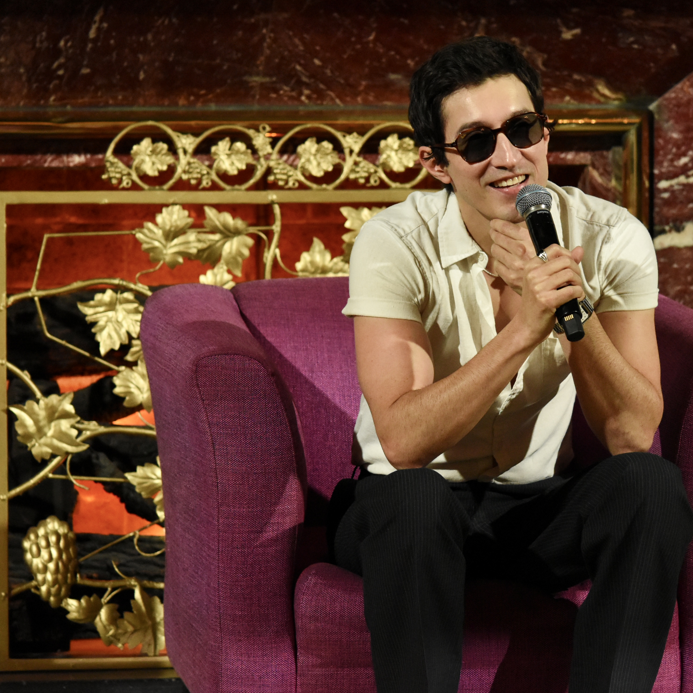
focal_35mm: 197
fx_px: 4462
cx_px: 476
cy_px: 348
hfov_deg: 8.9
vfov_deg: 8.9
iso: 2500
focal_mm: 102
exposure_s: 1/250
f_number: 4.8
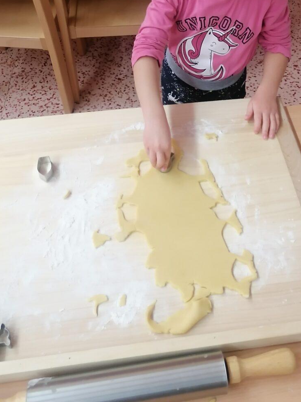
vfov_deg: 41.0
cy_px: 75
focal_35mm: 44
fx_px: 510
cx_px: 179
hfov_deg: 32.8
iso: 200
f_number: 1.8
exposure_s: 1/33.3
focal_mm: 4.75
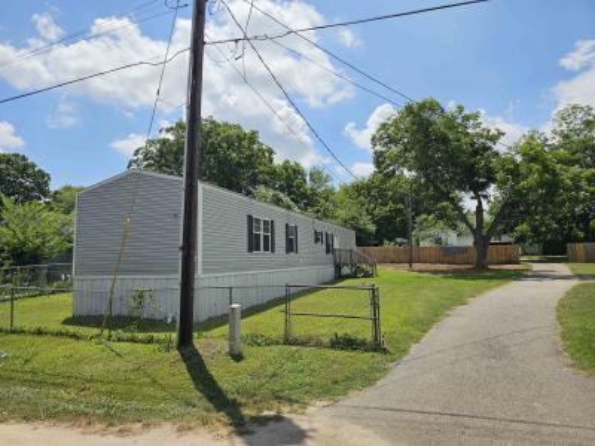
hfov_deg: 73.9
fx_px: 395
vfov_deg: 58.9
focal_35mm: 23
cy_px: 223
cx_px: 298
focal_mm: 6.3
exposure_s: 1/1542
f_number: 1.7
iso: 10
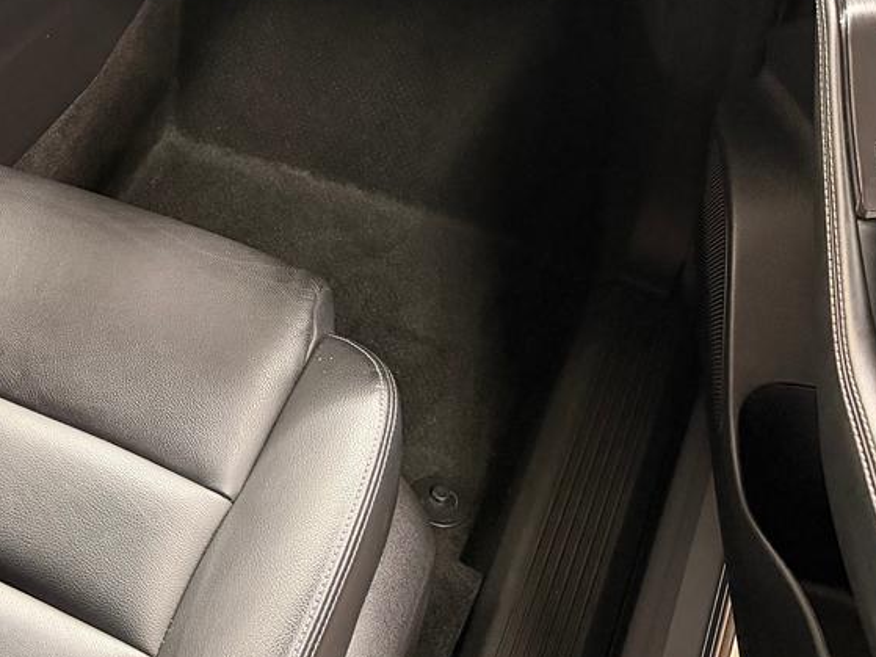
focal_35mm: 55
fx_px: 1392
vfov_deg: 25.5
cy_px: 27
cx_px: 72
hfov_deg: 33.0
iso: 1000
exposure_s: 1/40
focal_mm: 6.76
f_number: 1.78
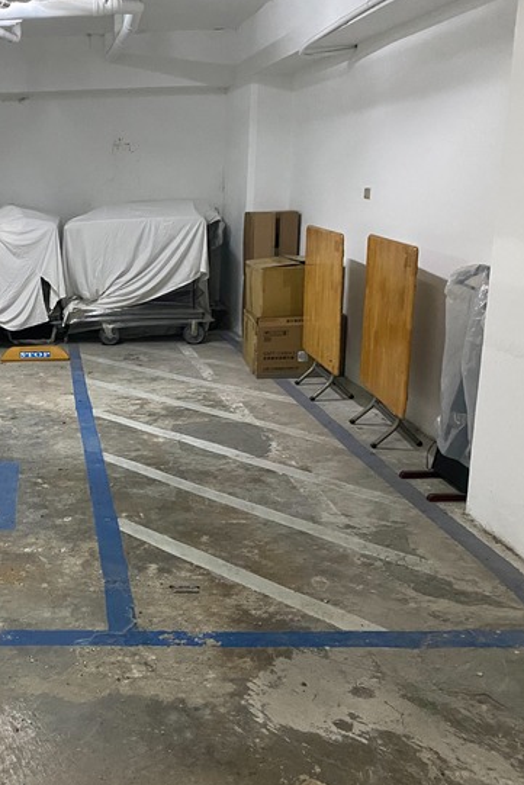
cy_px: 403
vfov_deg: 48.4
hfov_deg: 31.2
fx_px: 873
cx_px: 12
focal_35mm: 40
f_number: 1.8
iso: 500
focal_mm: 4.25
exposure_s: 1/60
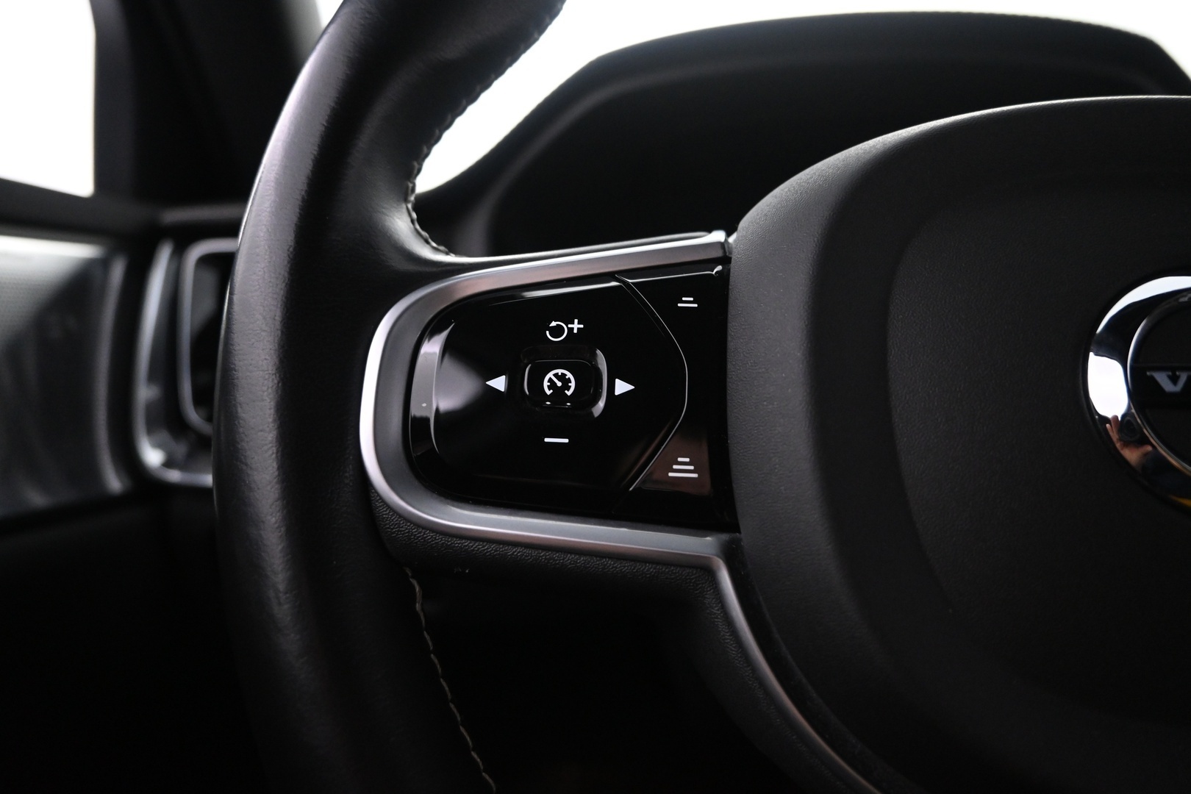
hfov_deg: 73.7
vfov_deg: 53.1
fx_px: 794
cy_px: 397
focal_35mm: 24
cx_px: 596
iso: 2500
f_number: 3.5
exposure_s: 1/50
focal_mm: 16
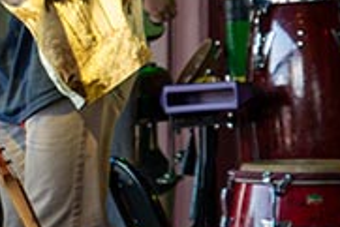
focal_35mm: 186
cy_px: -50
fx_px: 1758
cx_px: -2
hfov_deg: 10.9
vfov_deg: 7.3
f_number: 4.8
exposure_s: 1/250
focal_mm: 58
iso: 1000
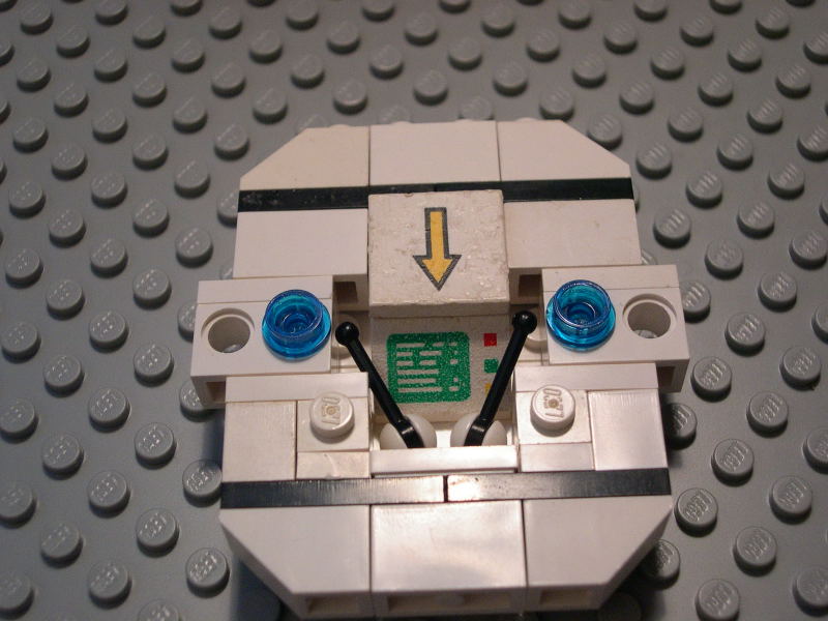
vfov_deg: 25.7
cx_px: 414
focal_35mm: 57
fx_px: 1363
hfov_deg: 33.8
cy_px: 310
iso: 400
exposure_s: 1/80.8
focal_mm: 12.2
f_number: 3.4
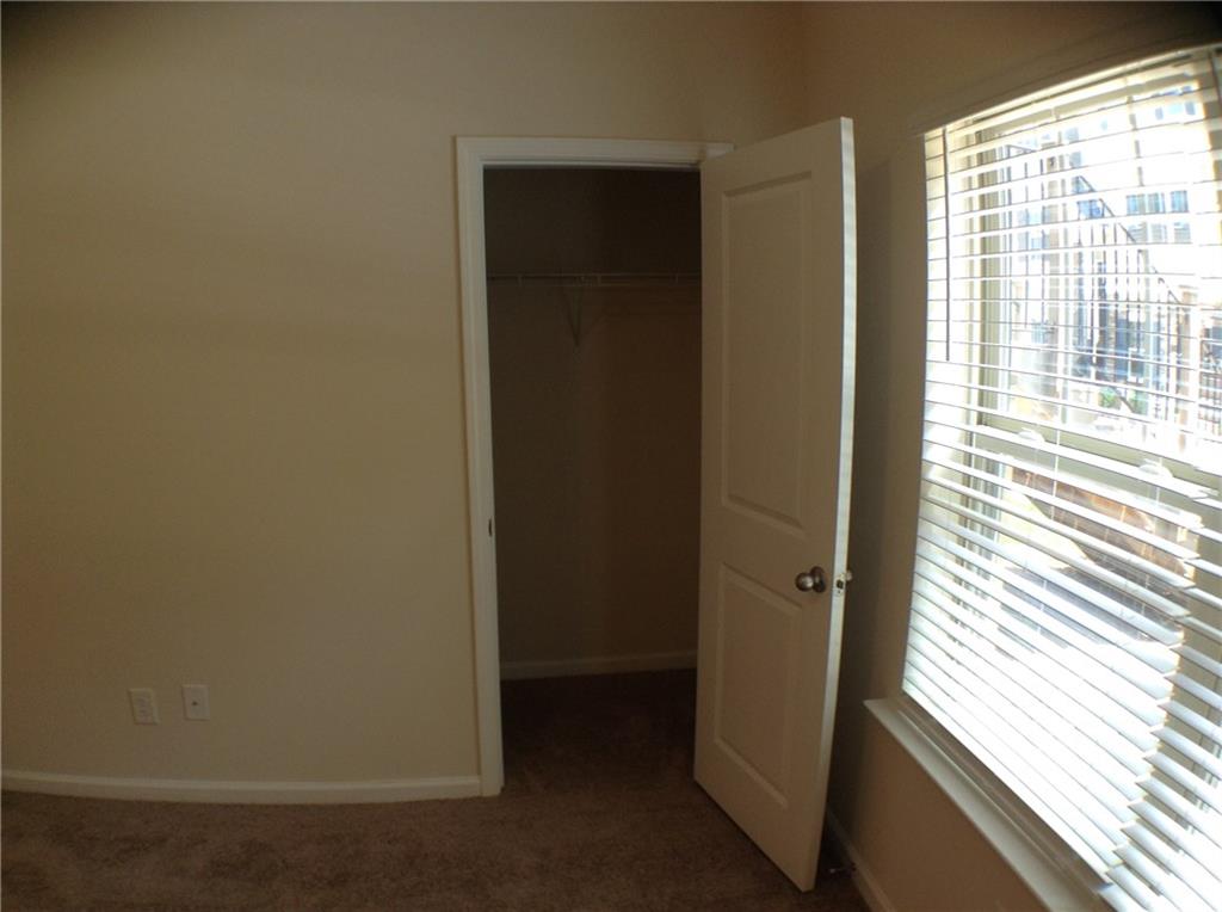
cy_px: 456
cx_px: 611
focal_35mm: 33
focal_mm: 3.3
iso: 32
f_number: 2.4
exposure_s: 1/30
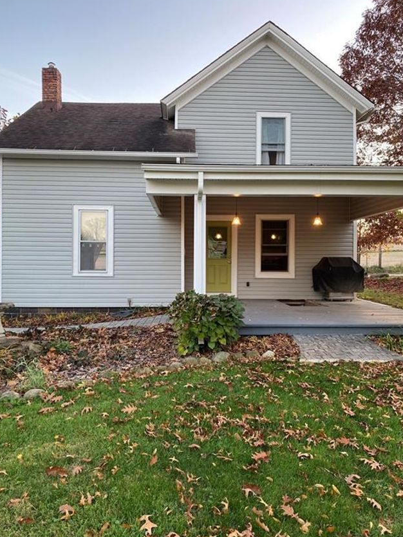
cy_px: 270
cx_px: 200
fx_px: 419
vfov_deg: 65.3
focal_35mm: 27
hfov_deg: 51.3
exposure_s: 1/120
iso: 100
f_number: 1.8
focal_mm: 4.25
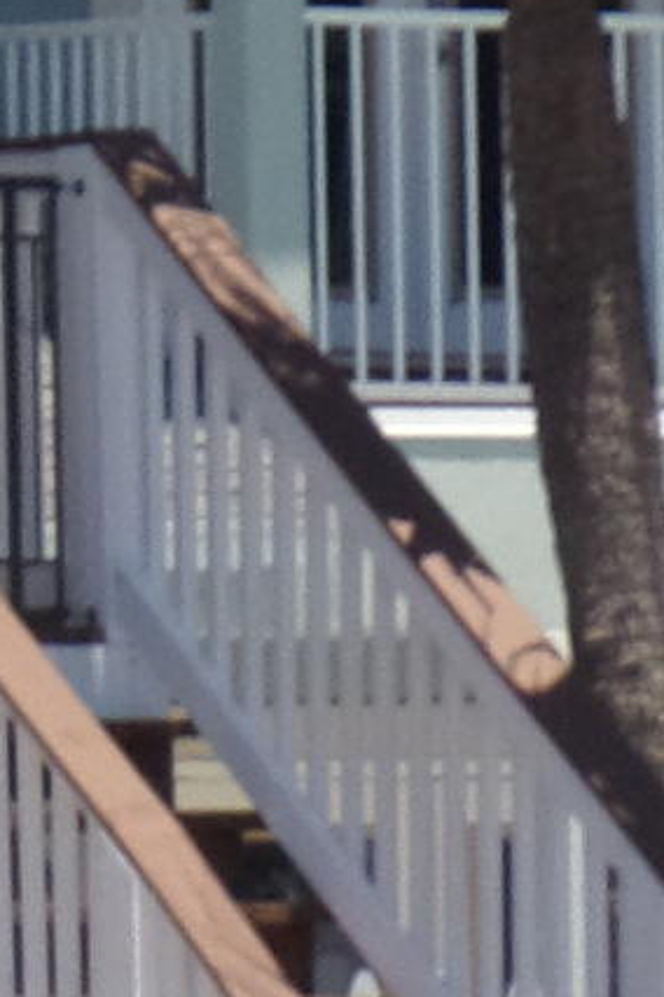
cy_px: 332
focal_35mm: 987
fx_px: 27305
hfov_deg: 1.4
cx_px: -531
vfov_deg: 2.1
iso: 80
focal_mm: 28
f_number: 5.6
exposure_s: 1/400
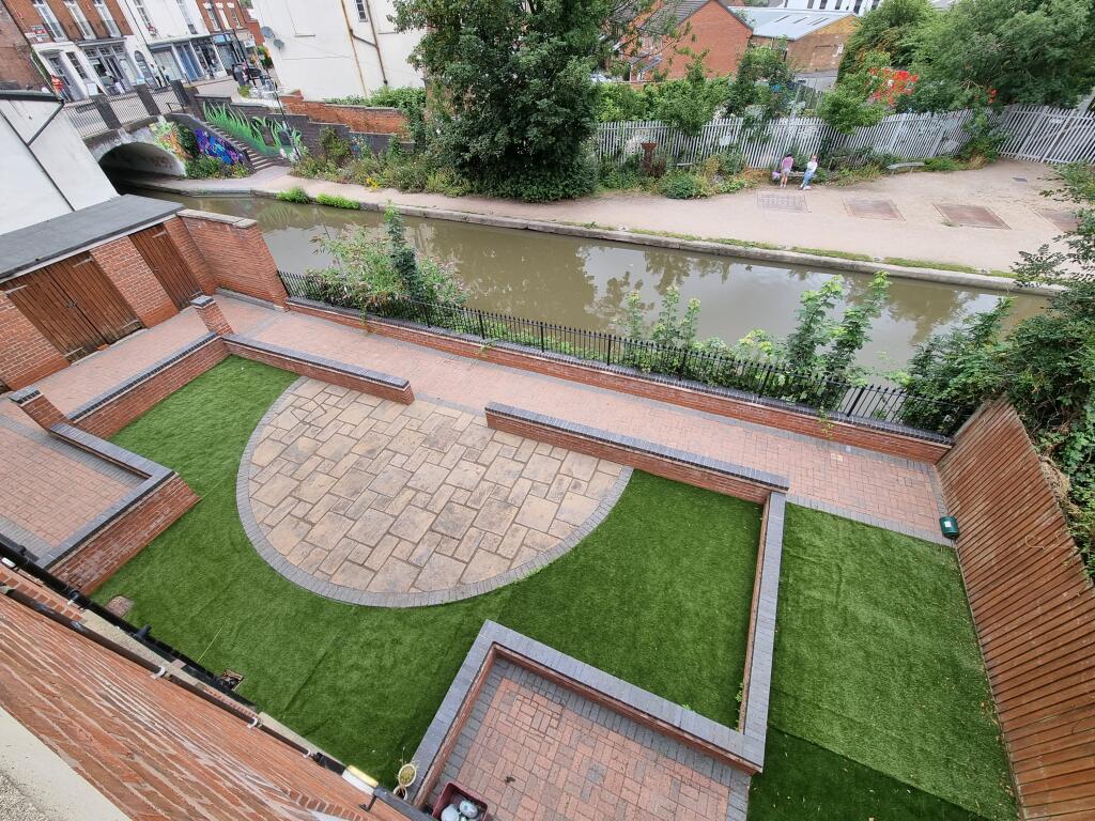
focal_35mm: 13
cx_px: 548
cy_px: 410
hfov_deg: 106.2
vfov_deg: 89.9
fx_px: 411
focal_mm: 2.2
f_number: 2.2
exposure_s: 1/662
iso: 50
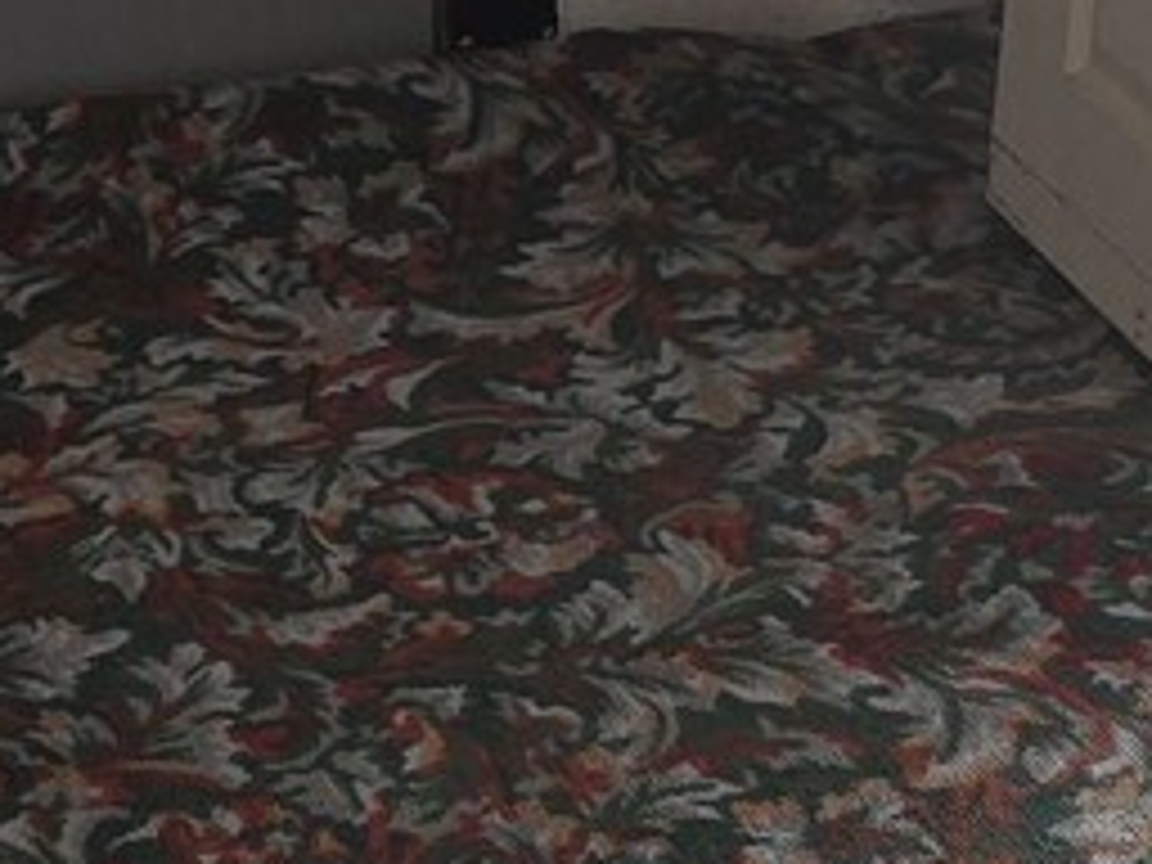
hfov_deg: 13.6
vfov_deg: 9.5
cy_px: -976
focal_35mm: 144
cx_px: 122
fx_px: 4792
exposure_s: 1/60
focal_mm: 6.3
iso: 100
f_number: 1.7
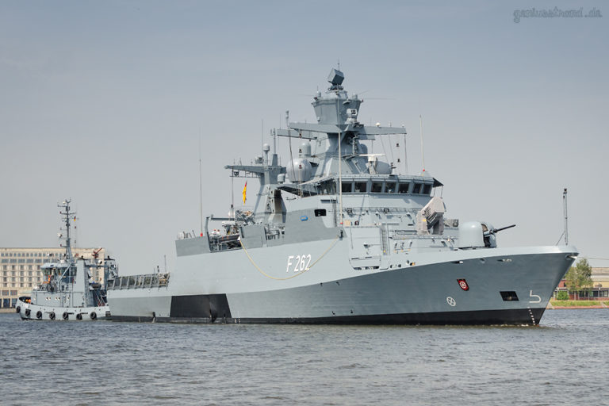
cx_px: 304
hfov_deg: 27.0
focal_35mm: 75
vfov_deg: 18.2
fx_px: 1269
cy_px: 203
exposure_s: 1/800
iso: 320
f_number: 11
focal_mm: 50
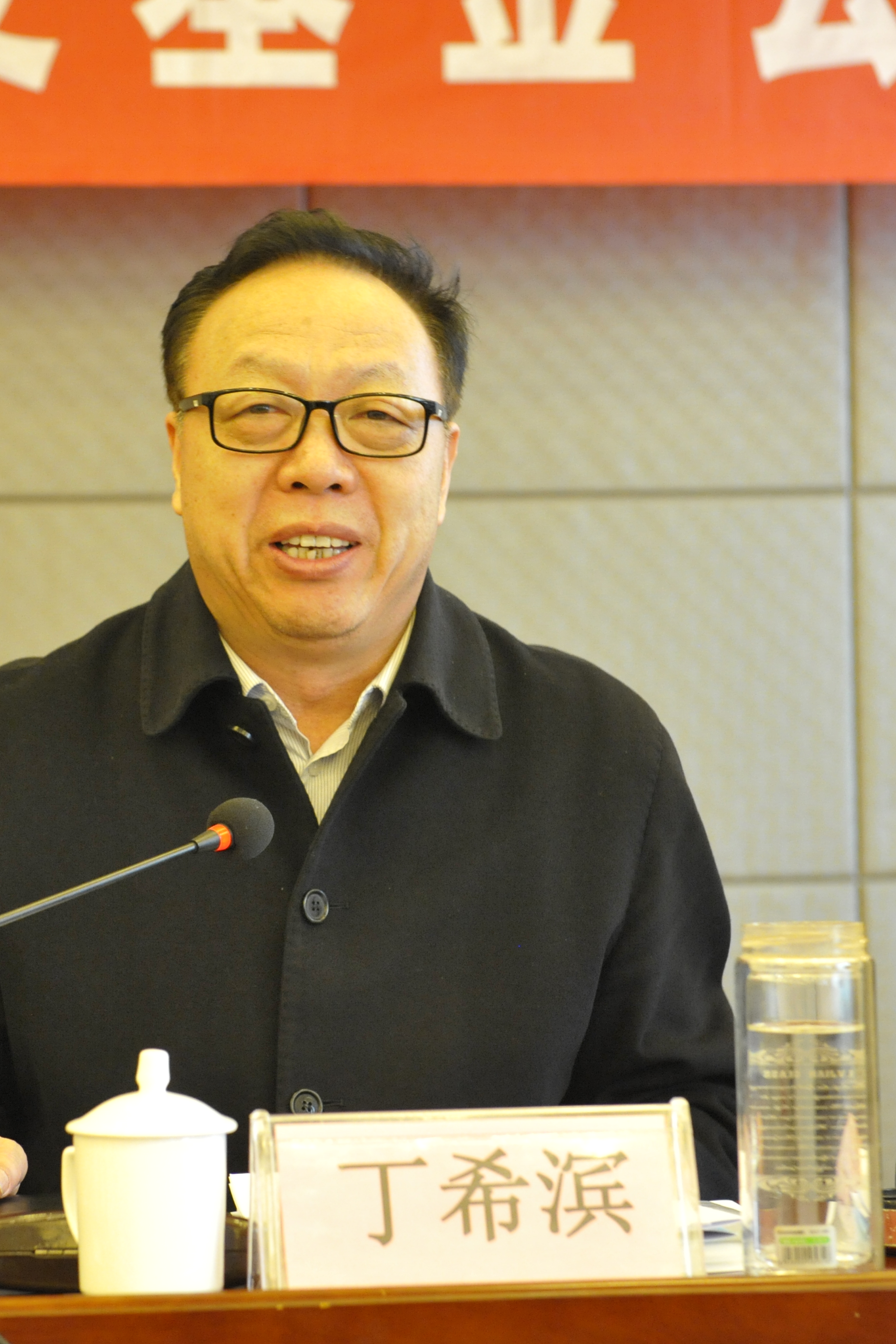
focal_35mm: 106
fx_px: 3957
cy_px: 667
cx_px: 235
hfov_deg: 12.9
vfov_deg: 19.3
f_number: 5
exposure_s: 1/100
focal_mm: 70
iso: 5000
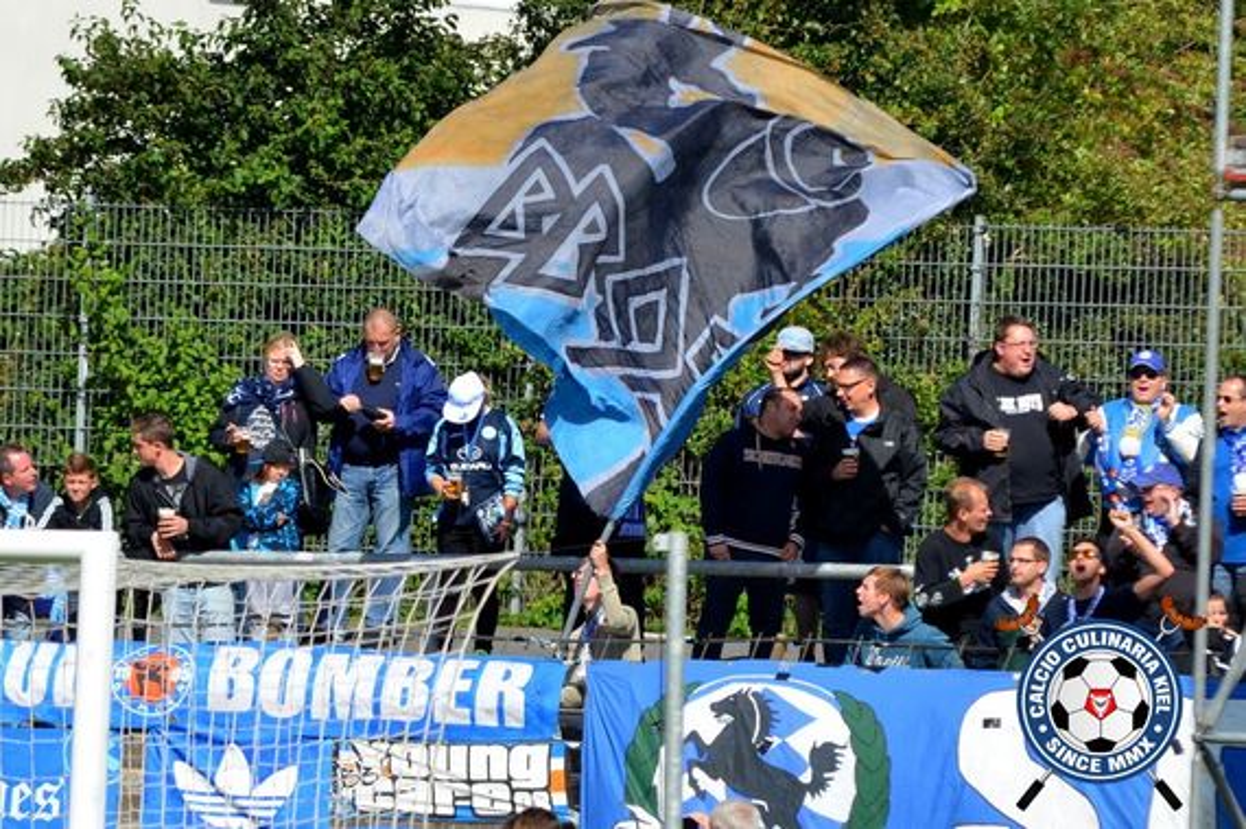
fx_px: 10374
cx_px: 623
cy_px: 414
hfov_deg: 6.9
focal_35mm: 300
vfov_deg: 4.6
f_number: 7.1
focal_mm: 200
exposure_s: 1/1600
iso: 400
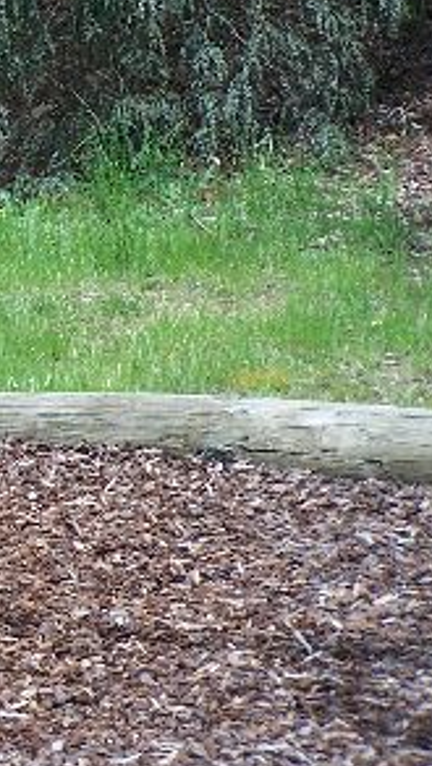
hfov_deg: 3.6
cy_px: 171
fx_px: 6775
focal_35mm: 333
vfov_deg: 6.5
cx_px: -377
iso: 80
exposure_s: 1/500
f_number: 3.2
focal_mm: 23.1
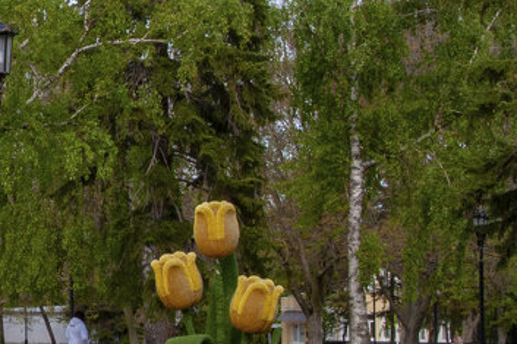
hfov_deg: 13.0
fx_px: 2196
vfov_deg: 9.0
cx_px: -146
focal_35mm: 153
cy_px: 187
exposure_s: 1/200
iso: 640
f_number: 18
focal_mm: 30
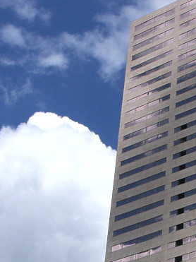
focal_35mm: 102
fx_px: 770
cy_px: 259
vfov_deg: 18.8
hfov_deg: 14.3
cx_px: 193
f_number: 9
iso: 100
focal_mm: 10.78
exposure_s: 1/500
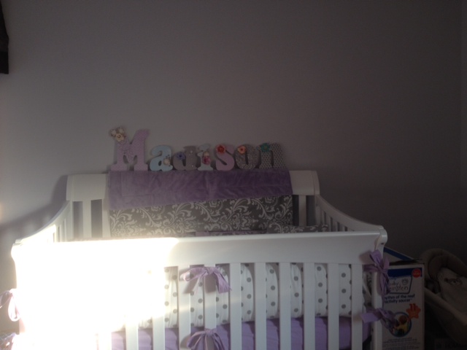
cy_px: 175
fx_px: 472
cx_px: 234
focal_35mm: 35
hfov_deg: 52.6
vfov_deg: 40.7
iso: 64
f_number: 2.4
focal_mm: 4.28
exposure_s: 1/30
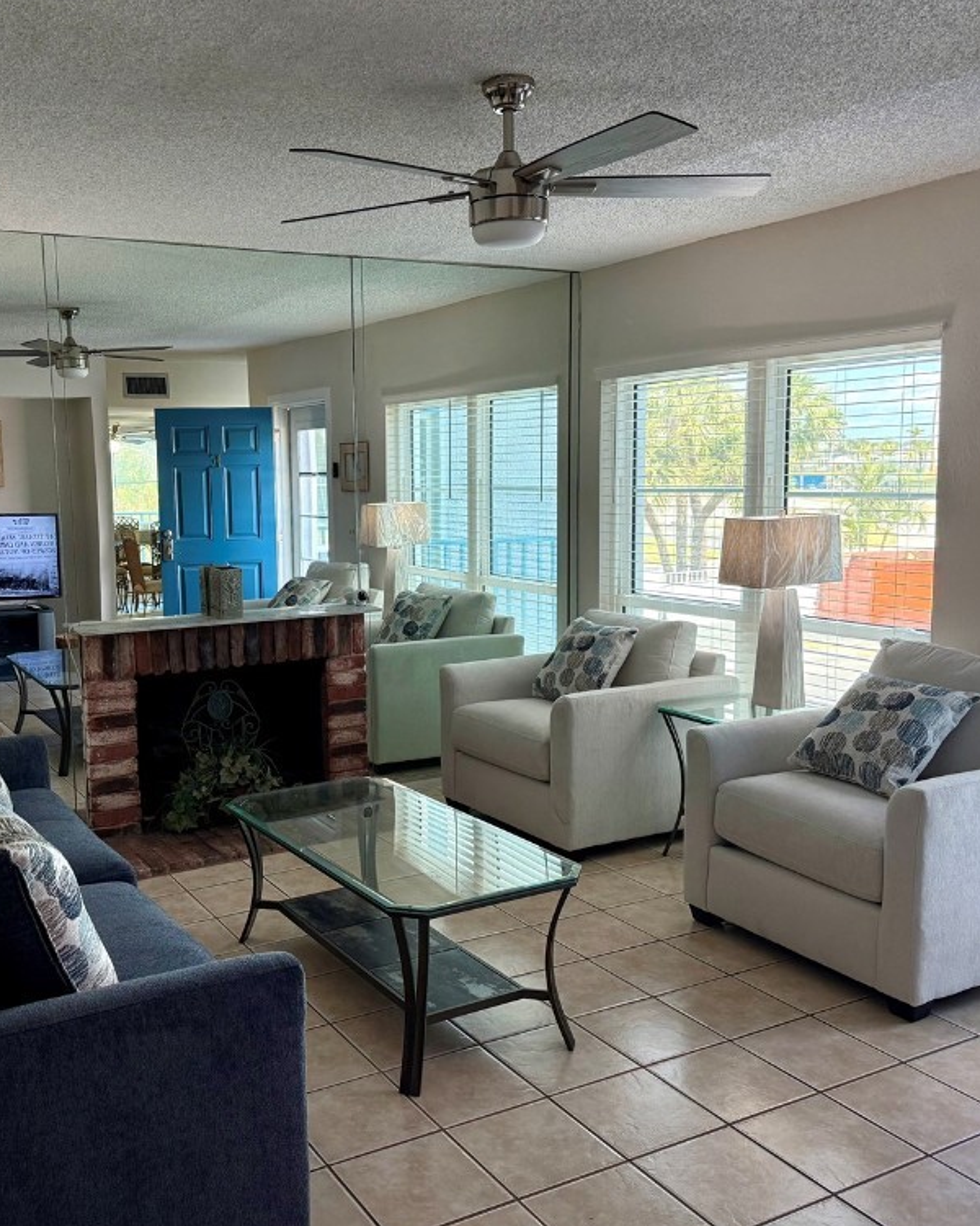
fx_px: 1160
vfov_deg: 55.7
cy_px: 613
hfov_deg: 45.3
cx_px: 348
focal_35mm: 32
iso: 200
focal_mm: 6.76
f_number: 1.78
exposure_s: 1/202
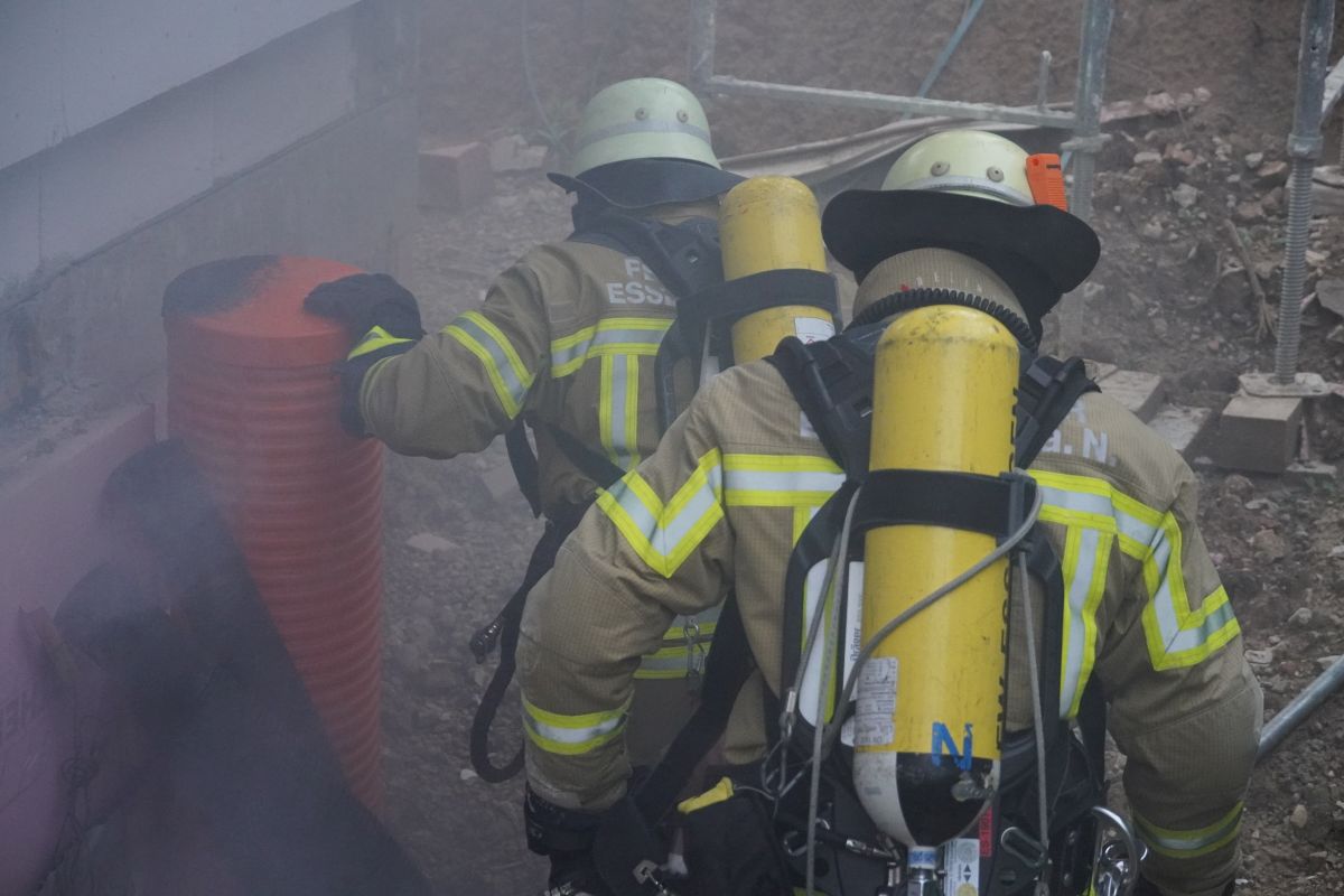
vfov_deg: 14.3
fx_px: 3584
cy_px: 448
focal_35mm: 96
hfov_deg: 21.2
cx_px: 672
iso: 4000
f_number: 5.6
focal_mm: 64
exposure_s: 1/640
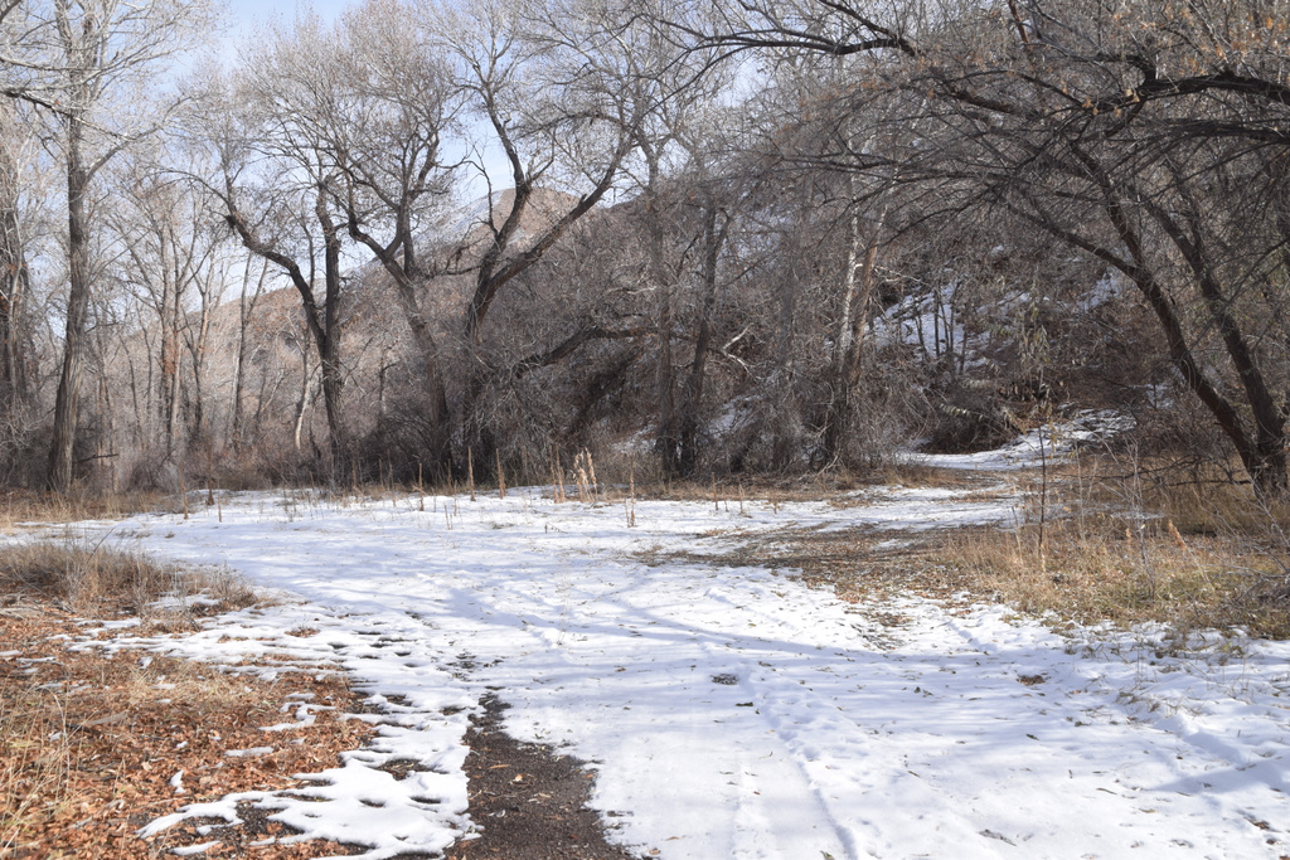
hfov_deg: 57.2
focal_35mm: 33
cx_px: 645
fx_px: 1183
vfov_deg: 40.0
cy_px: 430
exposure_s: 1/320
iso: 200
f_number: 9
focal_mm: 22
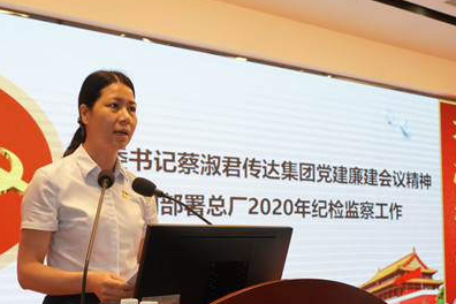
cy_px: 196
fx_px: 595
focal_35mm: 47
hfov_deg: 41.7
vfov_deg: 28.5
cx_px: 176
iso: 2000
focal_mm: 31
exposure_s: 1/60
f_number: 10
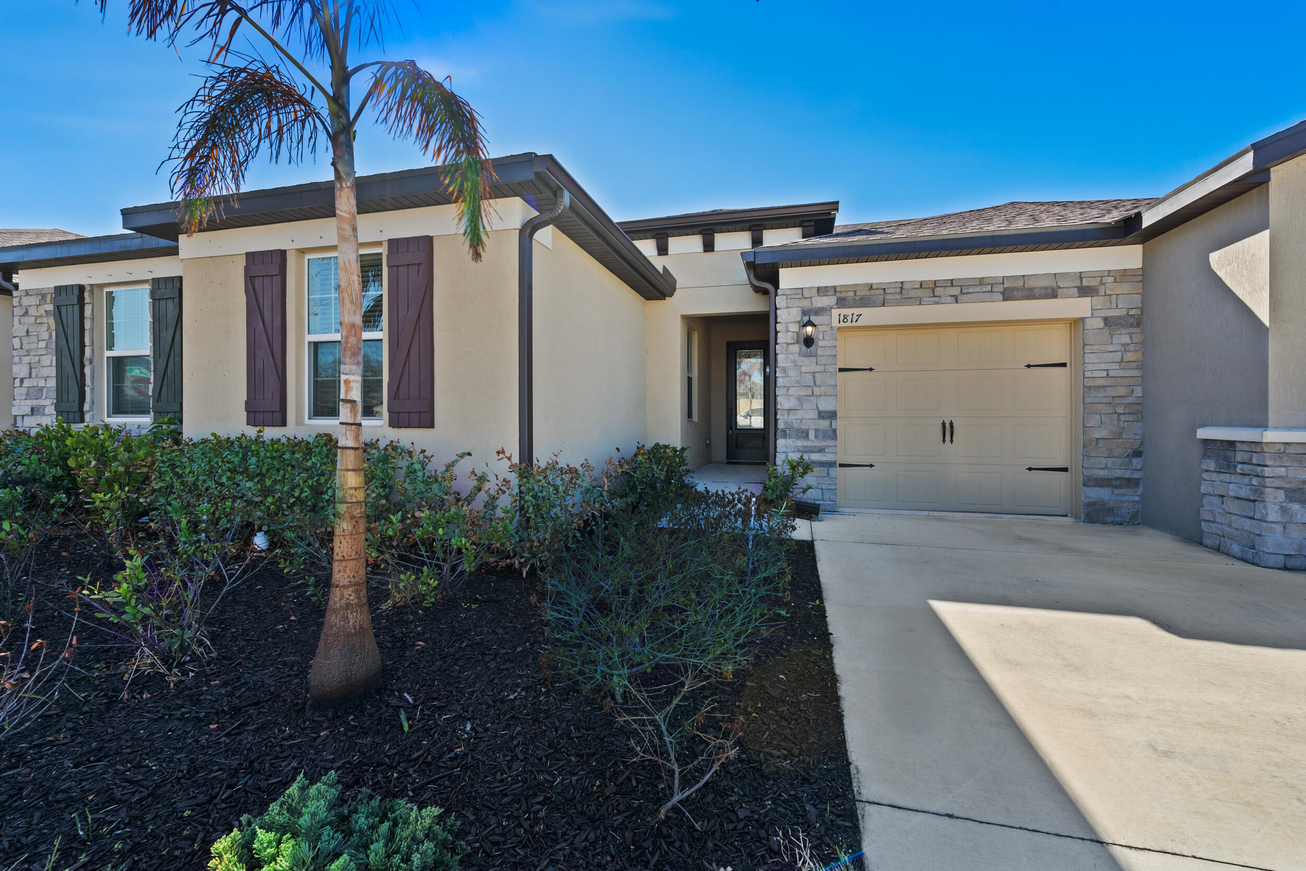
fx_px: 508
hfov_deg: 104.3
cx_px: 653
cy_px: 436
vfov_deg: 81.2
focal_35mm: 14
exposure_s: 1/640
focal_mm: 14
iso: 250
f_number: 9
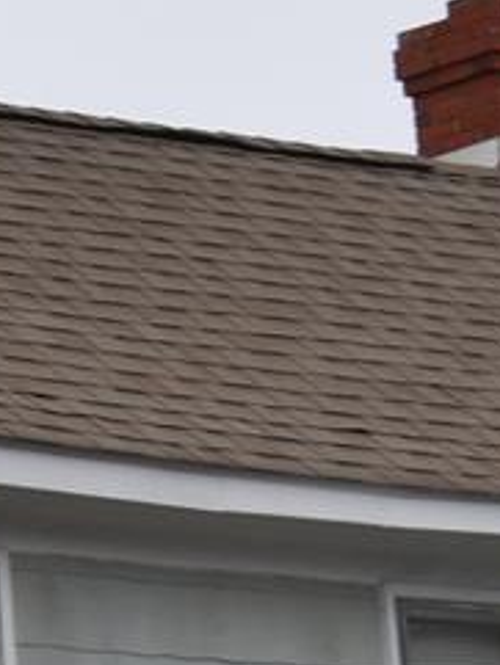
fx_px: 5657
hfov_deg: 4.3
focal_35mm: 294
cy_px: 774
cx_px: -2113
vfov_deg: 6.7
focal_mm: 24
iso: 100
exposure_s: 1/160
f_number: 6.3
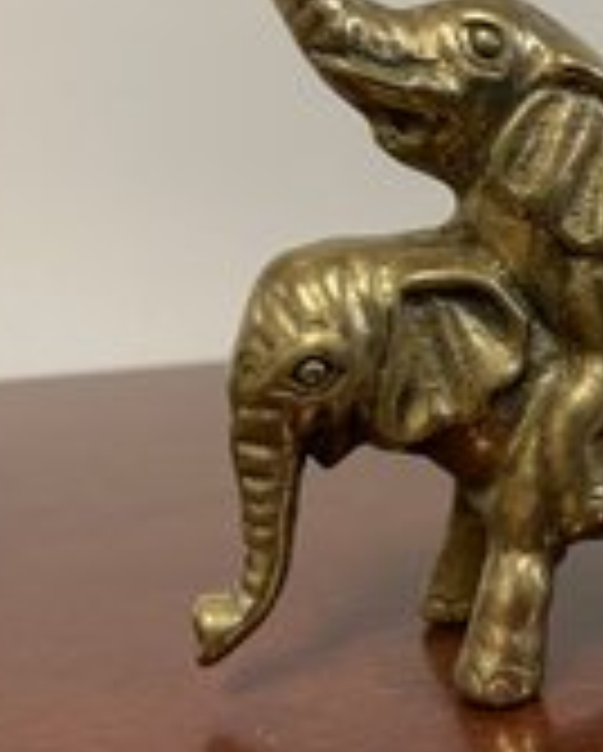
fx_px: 1158
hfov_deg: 27.9
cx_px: 560
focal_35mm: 52
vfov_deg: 35.7
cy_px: 263
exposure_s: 1/60
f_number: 1.6
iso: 100
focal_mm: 4.2
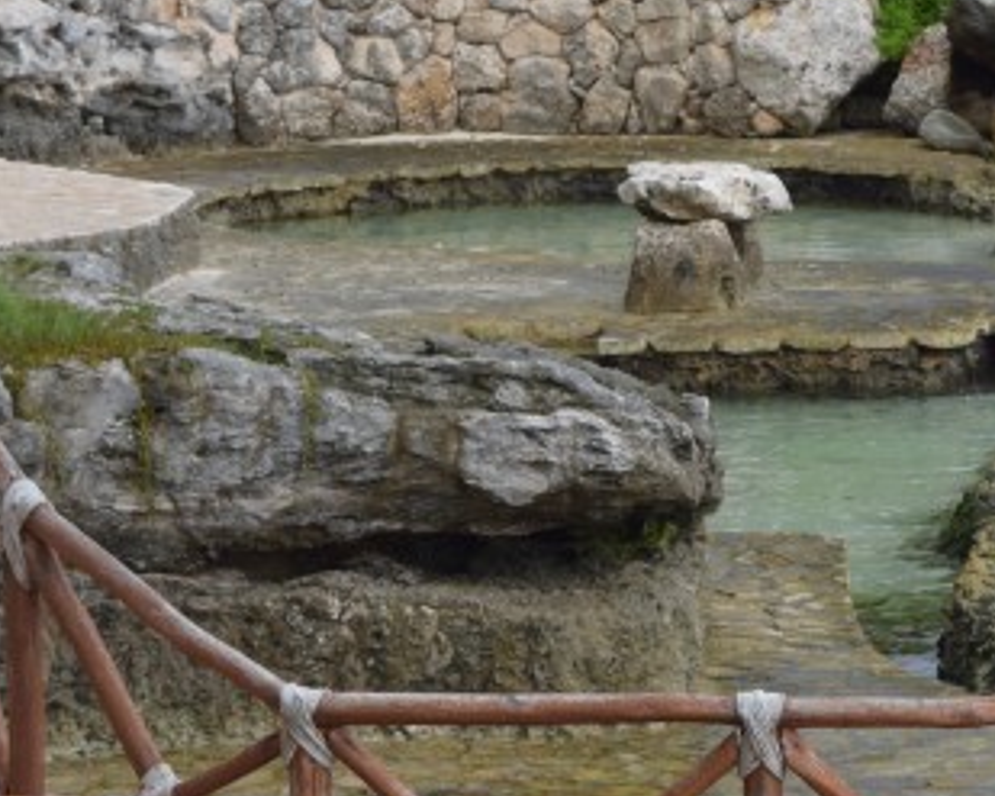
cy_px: 487
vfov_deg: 7.9
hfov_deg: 9.8
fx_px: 5770
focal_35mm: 196
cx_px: 902
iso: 200
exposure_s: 1/640
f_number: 5
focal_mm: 42
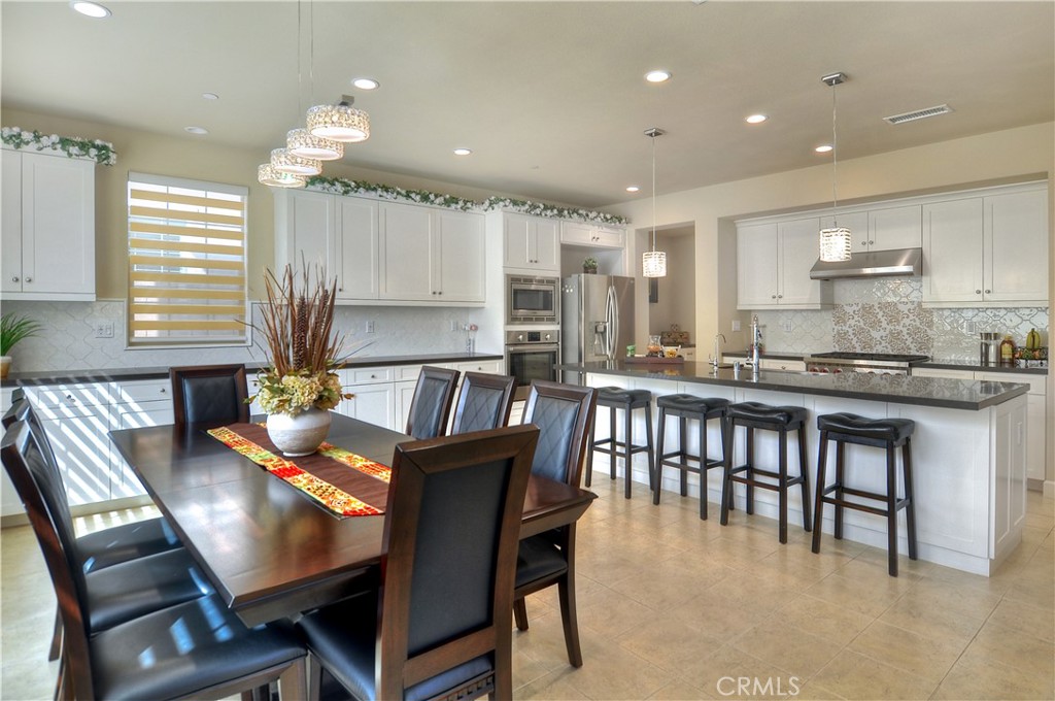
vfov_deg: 67.2
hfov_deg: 90.1
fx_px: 527
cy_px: 350
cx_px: 528
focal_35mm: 18
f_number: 7.1
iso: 125
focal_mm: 12
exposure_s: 1/10
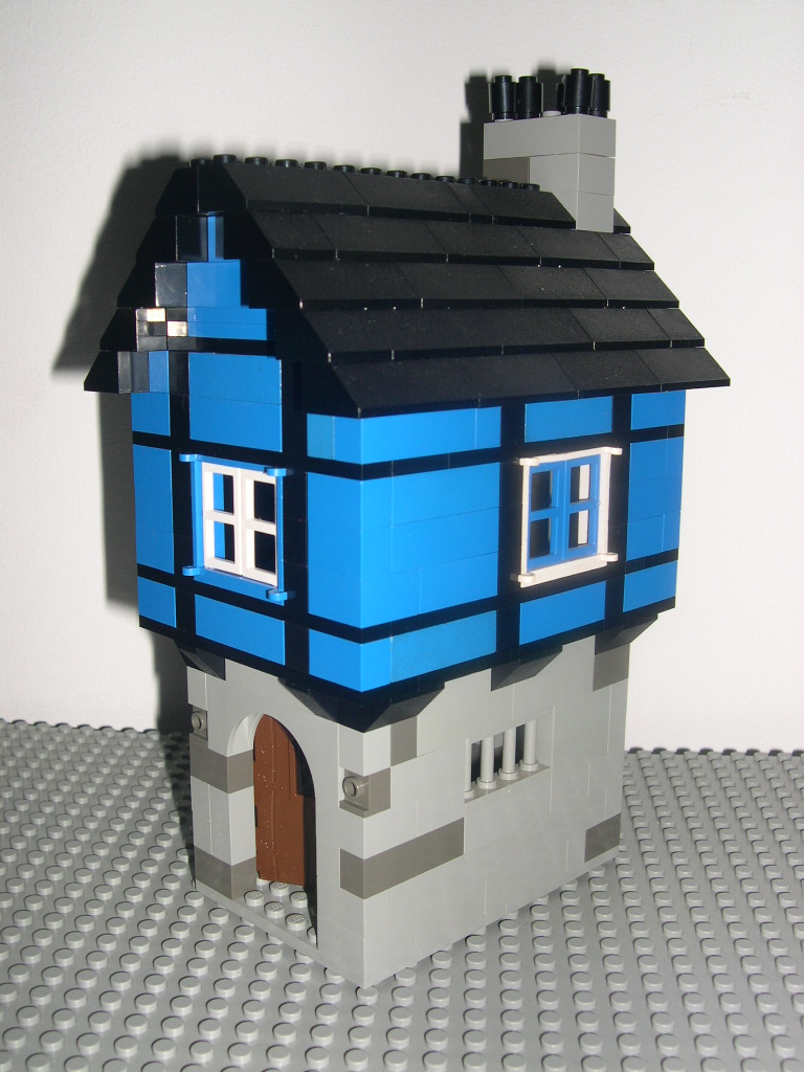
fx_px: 1177
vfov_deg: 49.0
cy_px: 536
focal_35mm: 38
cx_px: 402
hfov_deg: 37.7
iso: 100
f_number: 7.6
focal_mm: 8
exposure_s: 1/60
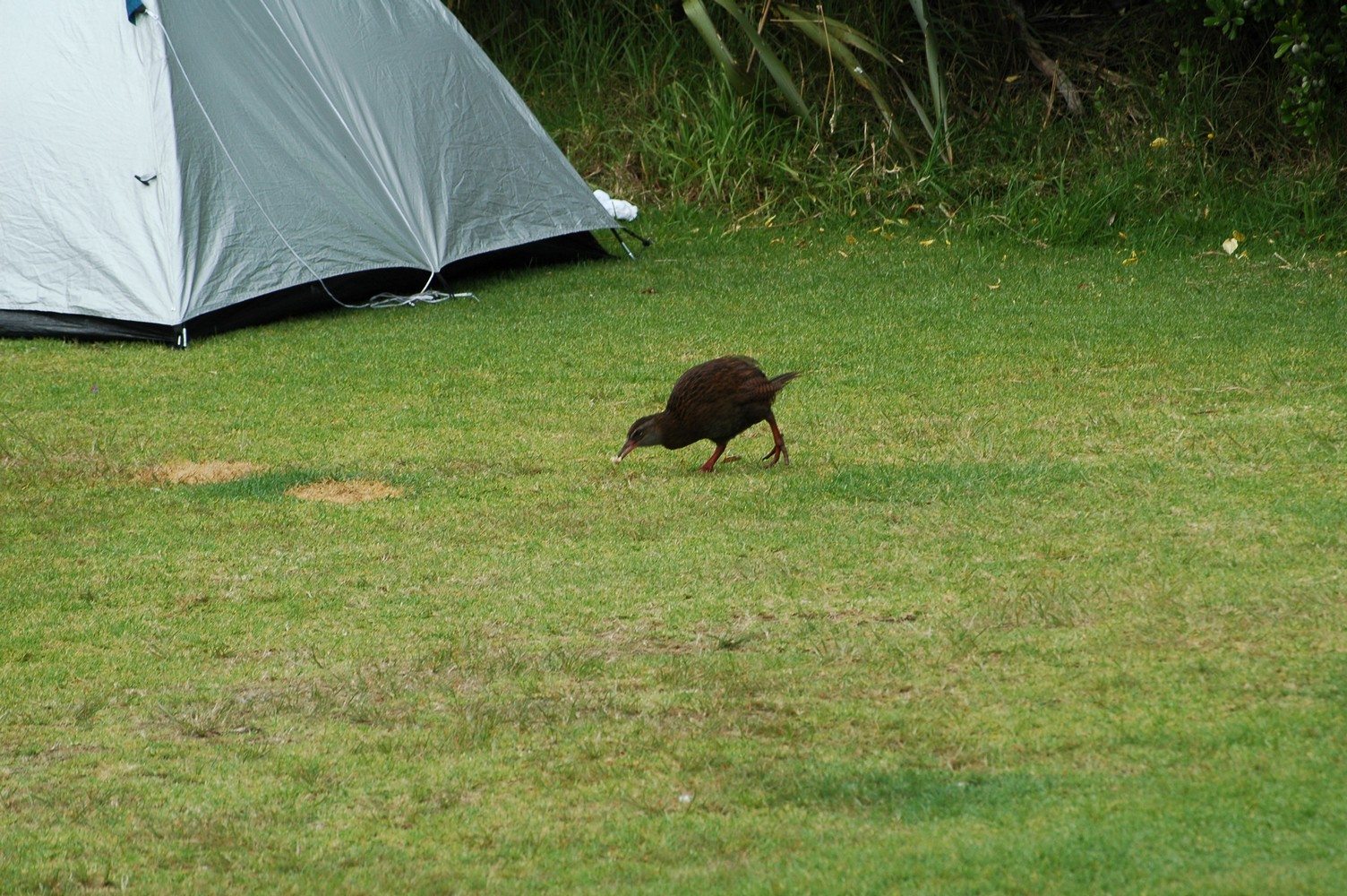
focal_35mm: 300
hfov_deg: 6.9
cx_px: 674
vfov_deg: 4.6
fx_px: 11215
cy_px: 448
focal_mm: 200
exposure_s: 1/200
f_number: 9
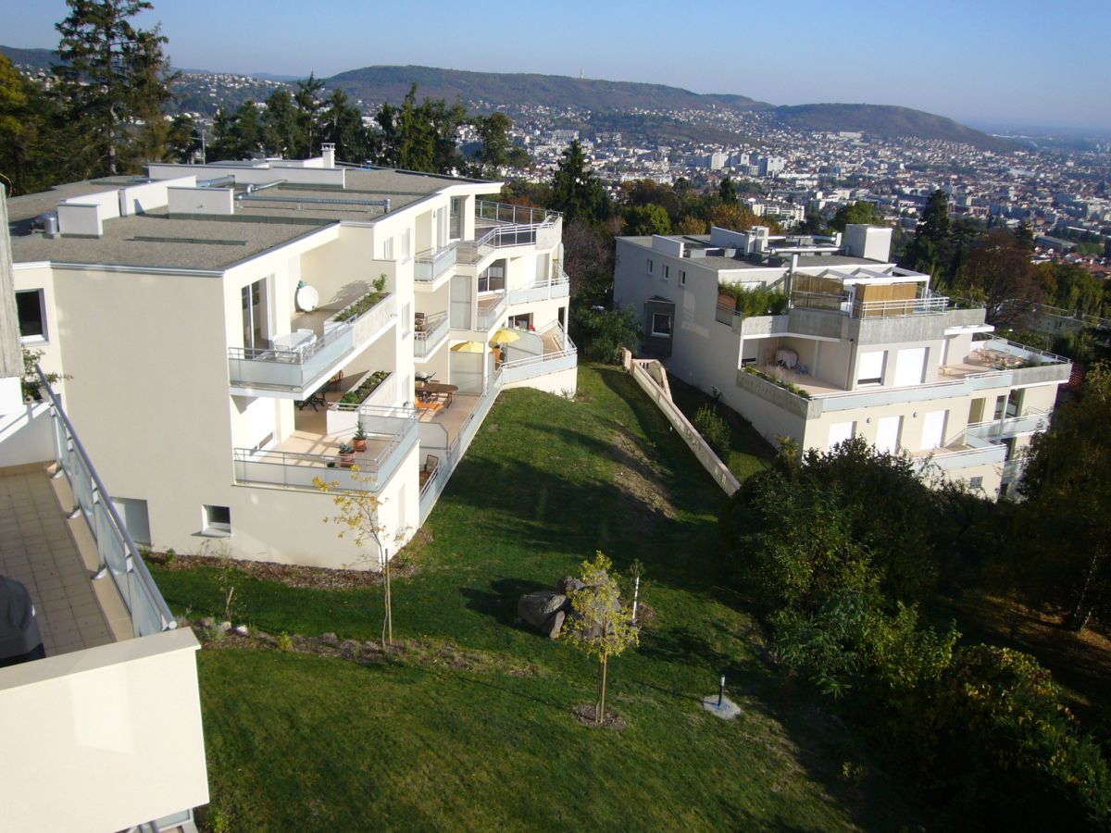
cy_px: 416
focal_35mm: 31
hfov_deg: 58.4
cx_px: 556
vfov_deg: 45.4
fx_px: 995
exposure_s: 1/320
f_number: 5.6
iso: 80
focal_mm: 4.6
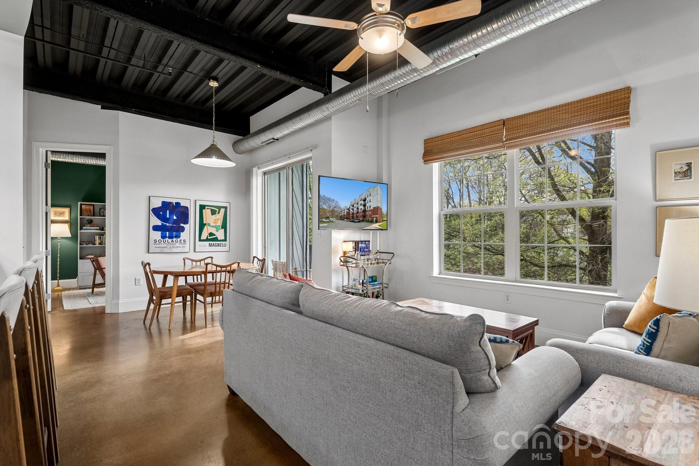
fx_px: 311
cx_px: 350
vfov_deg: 73.7
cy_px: 233
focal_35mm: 16
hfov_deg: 96.7
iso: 400
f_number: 8
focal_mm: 16
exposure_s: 1/10
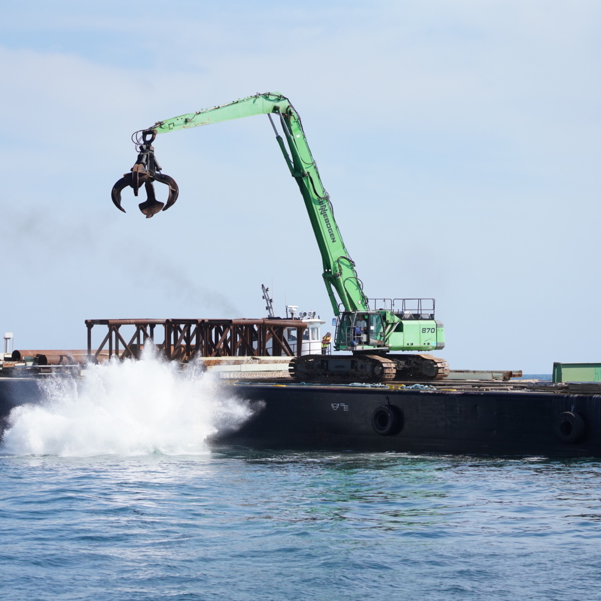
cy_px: 300
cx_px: 214
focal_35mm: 128
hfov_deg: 13.6
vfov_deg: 13.6
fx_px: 2514
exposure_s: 1/6400
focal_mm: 100
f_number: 4.5
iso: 1250
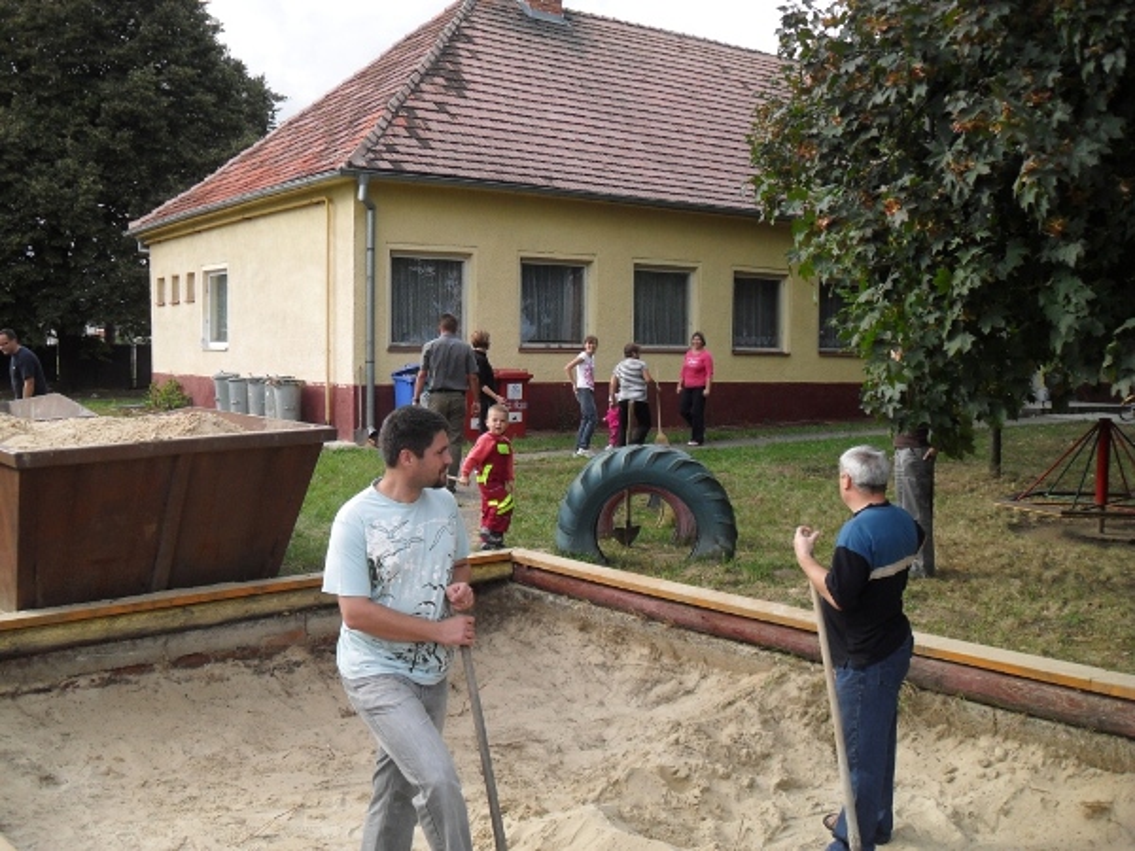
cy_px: 426
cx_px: 568
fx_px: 1148
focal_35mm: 35
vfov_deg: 40.7
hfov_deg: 52.6
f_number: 8.9
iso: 100
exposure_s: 1/60
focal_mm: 6.2
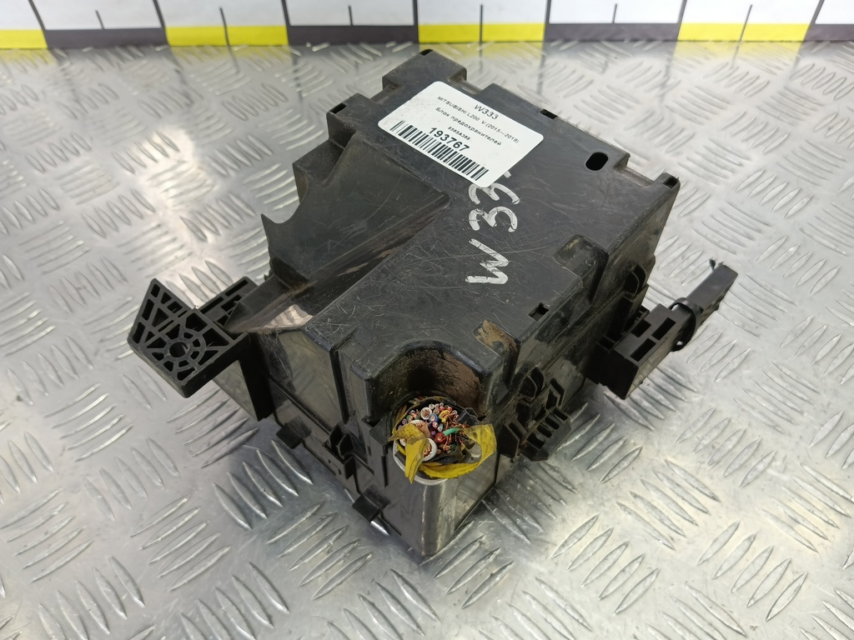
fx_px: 567
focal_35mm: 23
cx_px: 427
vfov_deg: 58.9
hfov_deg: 73.9
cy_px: 320
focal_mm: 4.11
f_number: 1.6
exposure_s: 1/50
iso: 106
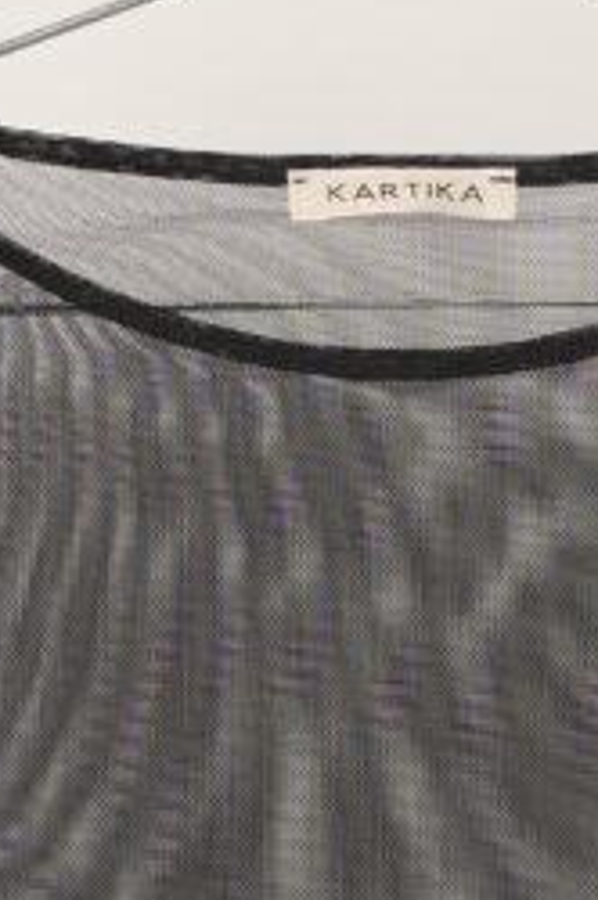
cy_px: 1215
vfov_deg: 4.9
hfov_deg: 3.3
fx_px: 10518
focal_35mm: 421
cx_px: 303
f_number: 8
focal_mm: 70
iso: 100
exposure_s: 1/160
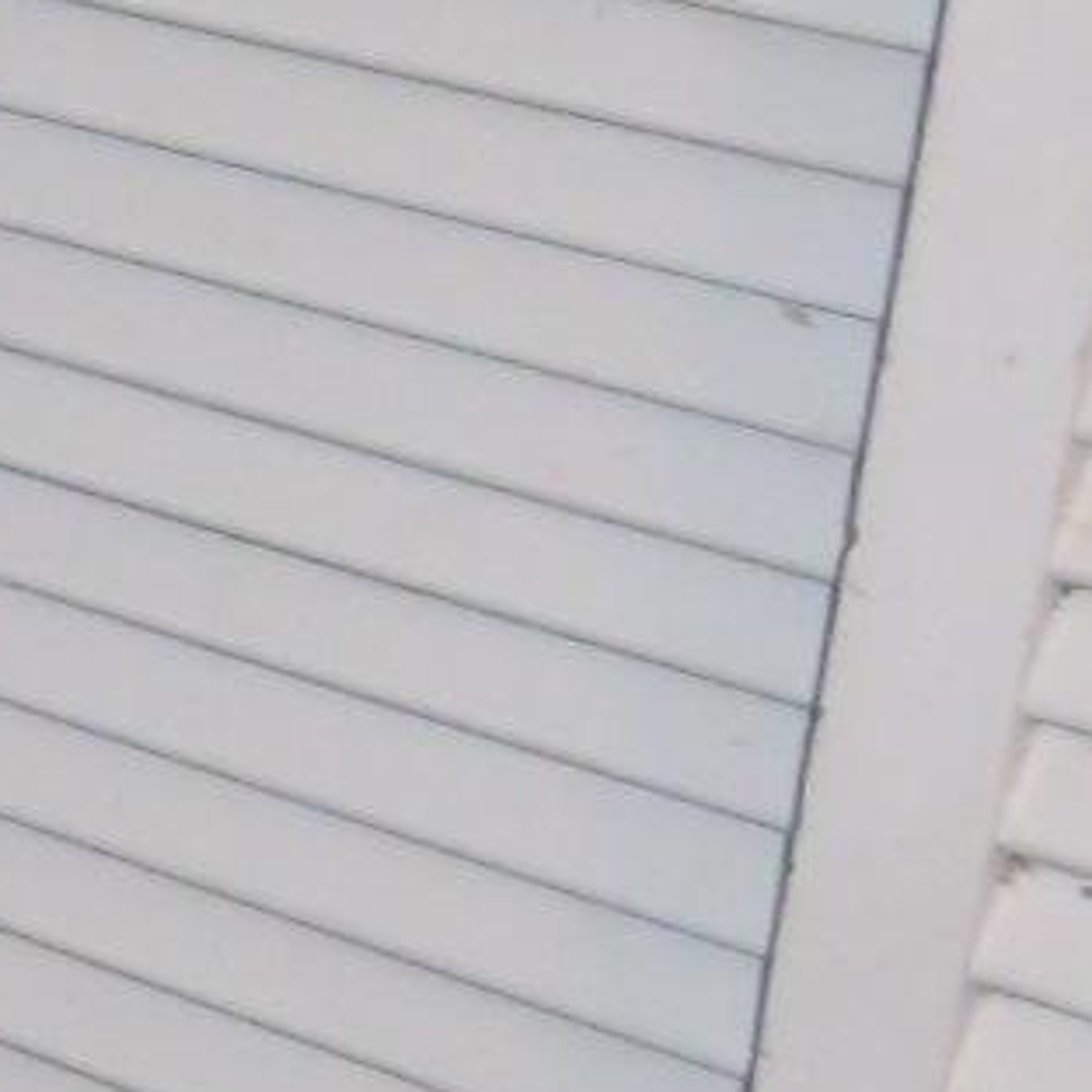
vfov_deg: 12.5
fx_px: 4961
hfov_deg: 9.7
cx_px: -2167
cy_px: 77
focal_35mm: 139
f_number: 3.2
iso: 400
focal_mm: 4.3
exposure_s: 1/60
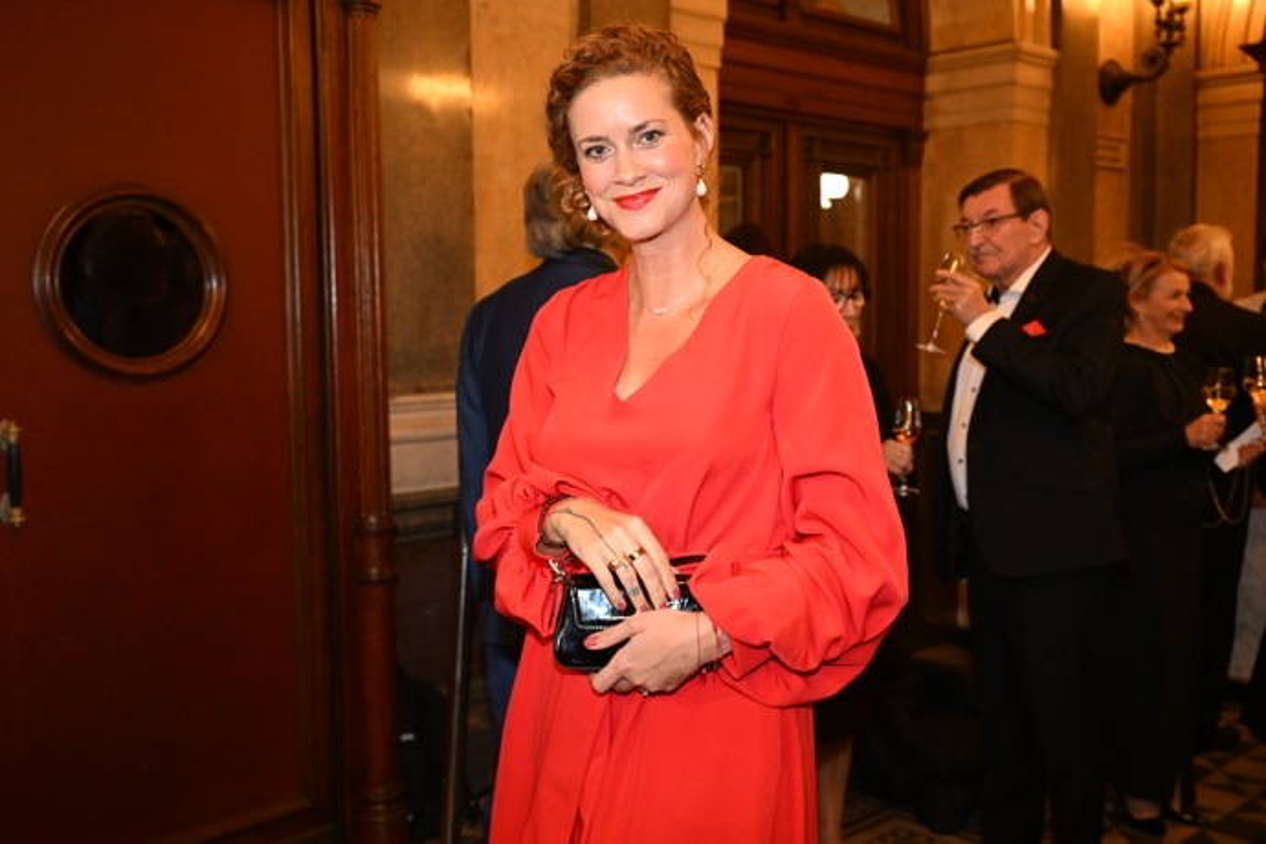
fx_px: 1301
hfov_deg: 51.9
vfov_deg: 35.9
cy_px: 422
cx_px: 633
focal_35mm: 37
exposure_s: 1/100
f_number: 4.5
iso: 3200
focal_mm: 37
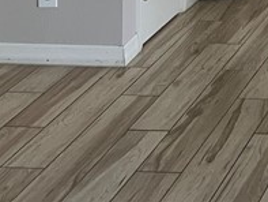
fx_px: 1046
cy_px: -321
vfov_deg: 9.5
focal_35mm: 135
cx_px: 476
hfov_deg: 13.2
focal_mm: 4.25
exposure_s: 1/121
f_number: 1.8
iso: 100
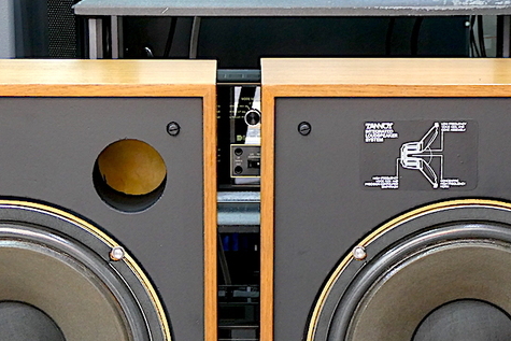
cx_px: 235
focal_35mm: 147
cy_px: 360
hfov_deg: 14.0
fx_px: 2087
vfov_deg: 9.3
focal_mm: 12.5
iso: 200
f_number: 4.5
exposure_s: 1/5
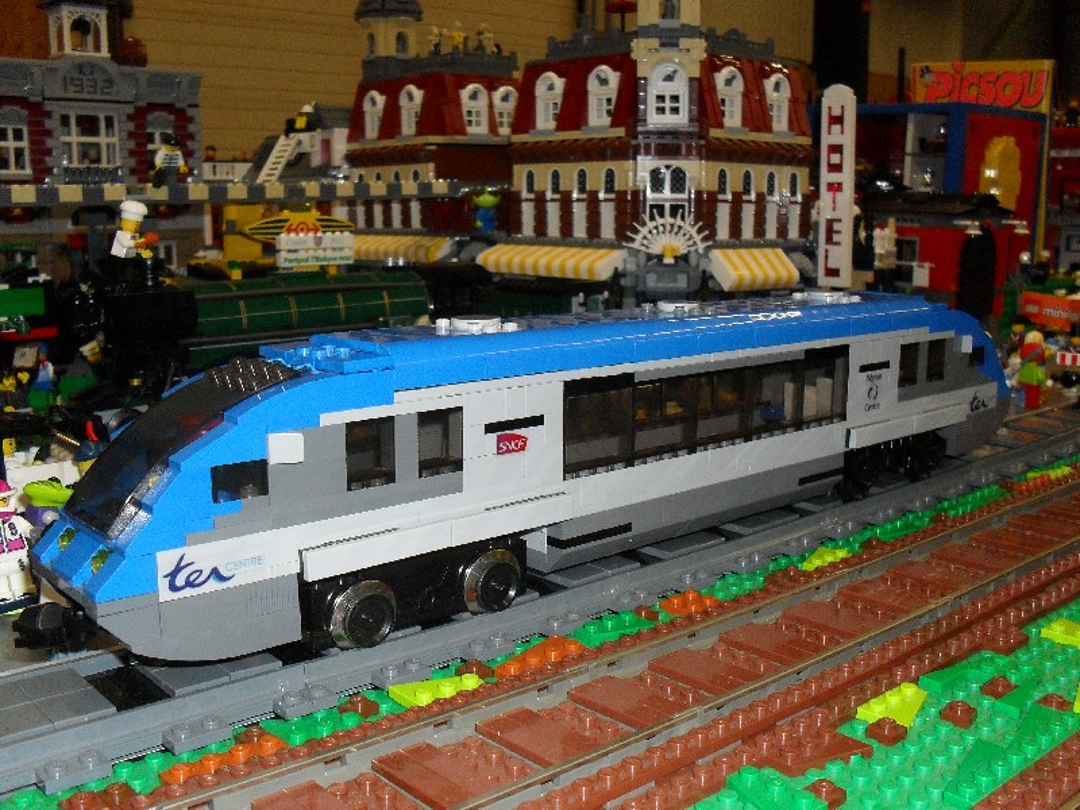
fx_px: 1092
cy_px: 405
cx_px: 540
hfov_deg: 52.6
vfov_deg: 40.7
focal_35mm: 35
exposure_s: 1/45
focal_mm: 6.3
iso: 200
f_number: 3.2
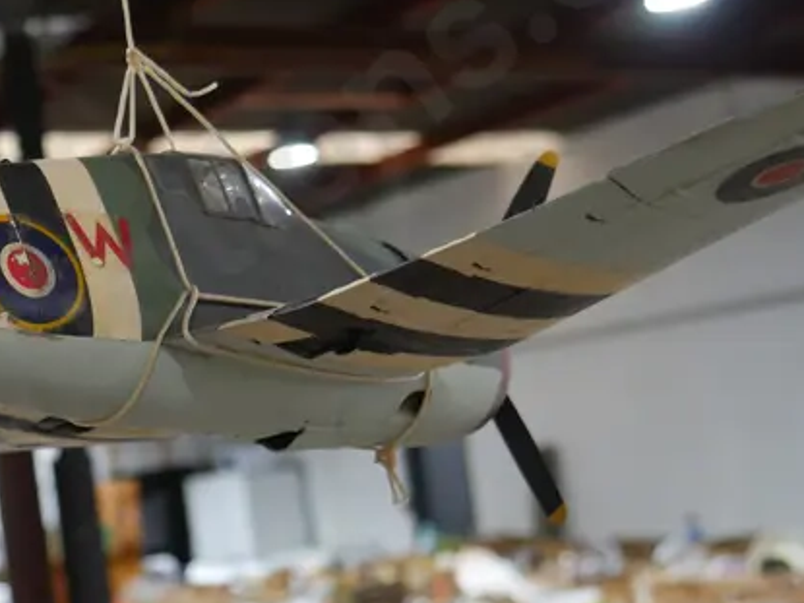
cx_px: 83
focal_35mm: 79
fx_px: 1834
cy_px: 333
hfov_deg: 24.0
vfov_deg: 18.6
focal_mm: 16
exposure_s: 1/60
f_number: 3.6
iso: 400
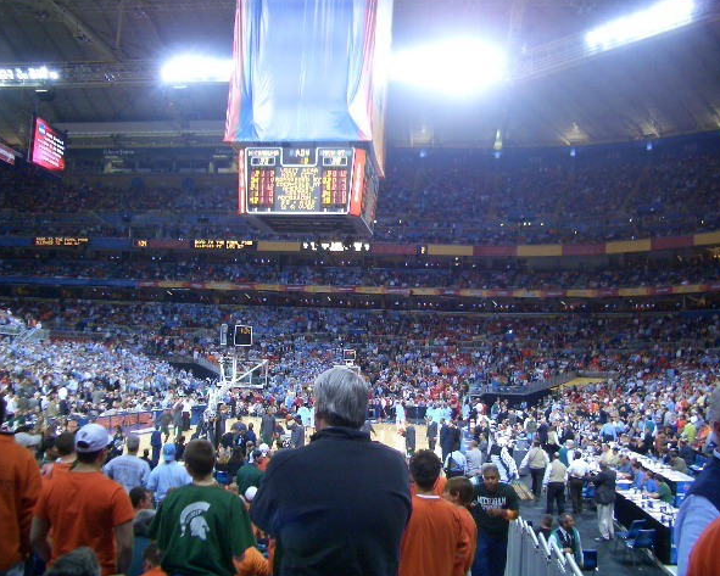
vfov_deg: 40.1
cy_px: 285
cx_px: 385
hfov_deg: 49.0
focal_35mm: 37
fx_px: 789
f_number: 2.6
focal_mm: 5.8
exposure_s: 1/60
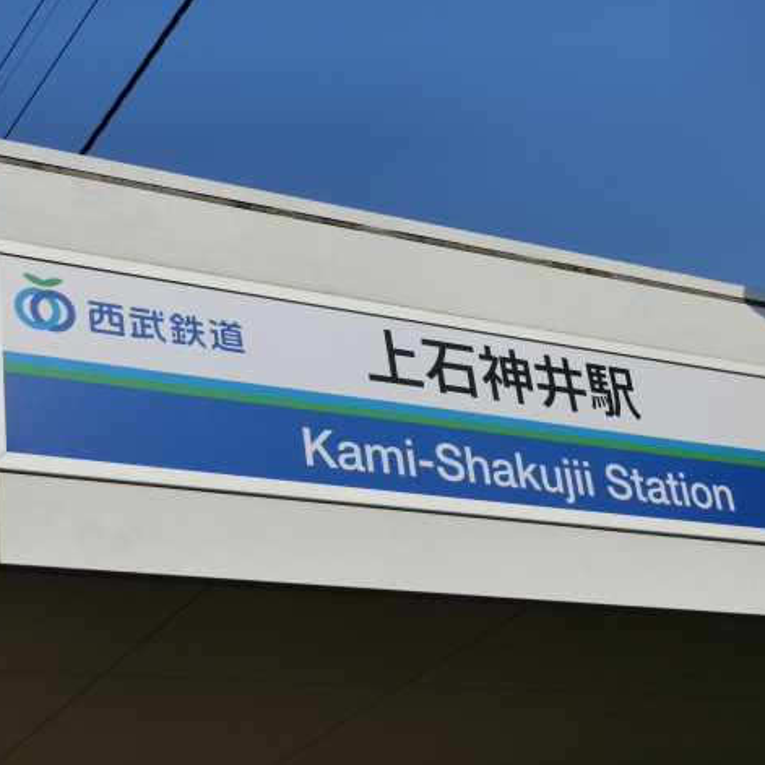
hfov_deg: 24.0
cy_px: 383
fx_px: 1800
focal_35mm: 72
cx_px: 448
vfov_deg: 24.0
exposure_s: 1/320
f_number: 9.9
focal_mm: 10.7
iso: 80
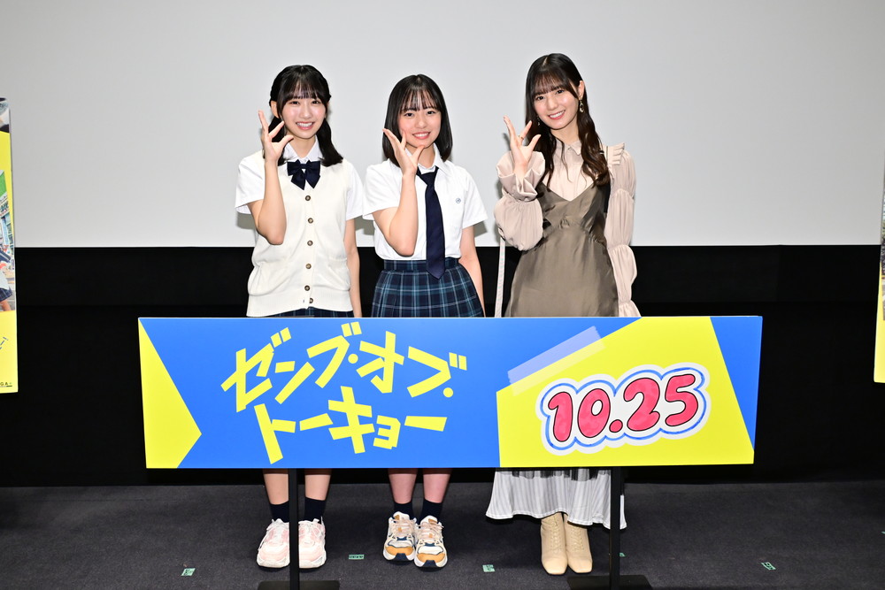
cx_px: 442
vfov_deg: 36.9
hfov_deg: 53.1
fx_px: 885
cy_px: 295
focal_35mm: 36
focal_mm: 24
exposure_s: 1/200
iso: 1250
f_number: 4
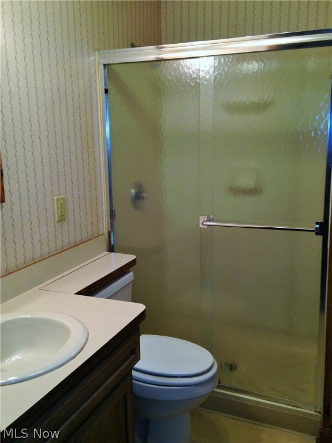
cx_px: 166
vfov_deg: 55.4
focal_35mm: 33
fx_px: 422
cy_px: 222
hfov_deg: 42.9
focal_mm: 4.12
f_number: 2.4
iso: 50
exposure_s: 1/20
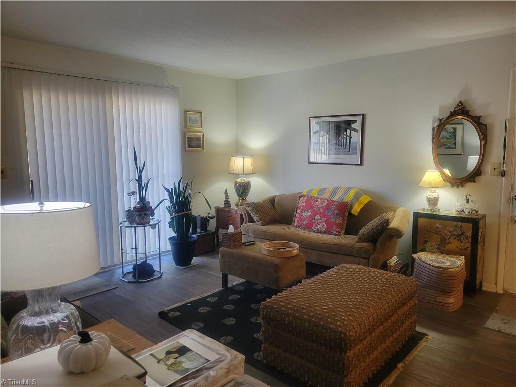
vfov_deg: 53.1
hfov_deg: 67.3
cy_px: 194
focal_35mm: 26
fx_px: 388
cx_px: 258
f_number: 1.8
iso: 250
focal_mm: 5.4
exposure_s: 1/120
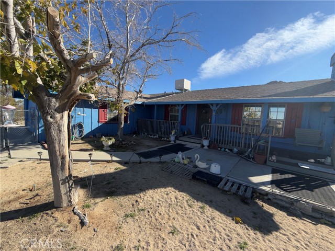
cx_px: 168
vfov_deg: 85.7
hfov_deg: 102.1
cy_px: 126
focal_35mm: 14
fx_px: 135
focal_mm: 2.22
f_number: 2.2
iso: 16
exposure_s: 1/1613
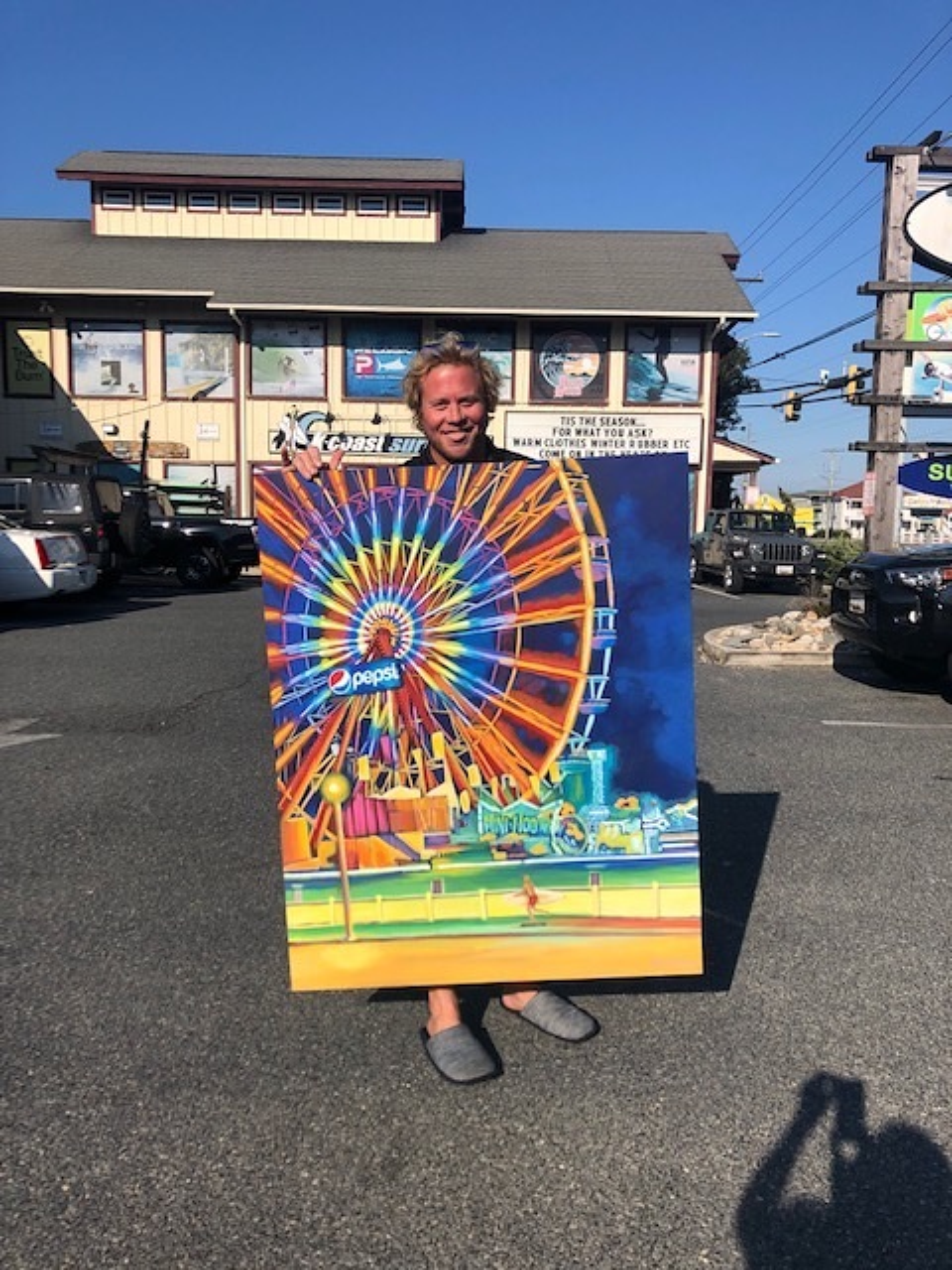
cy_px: 635
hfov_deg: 49.7
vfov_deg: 63.4
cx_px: 476
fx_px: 1027
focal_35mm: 28
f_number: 1.8
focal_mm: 3.99
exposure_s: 1/2857
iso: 20
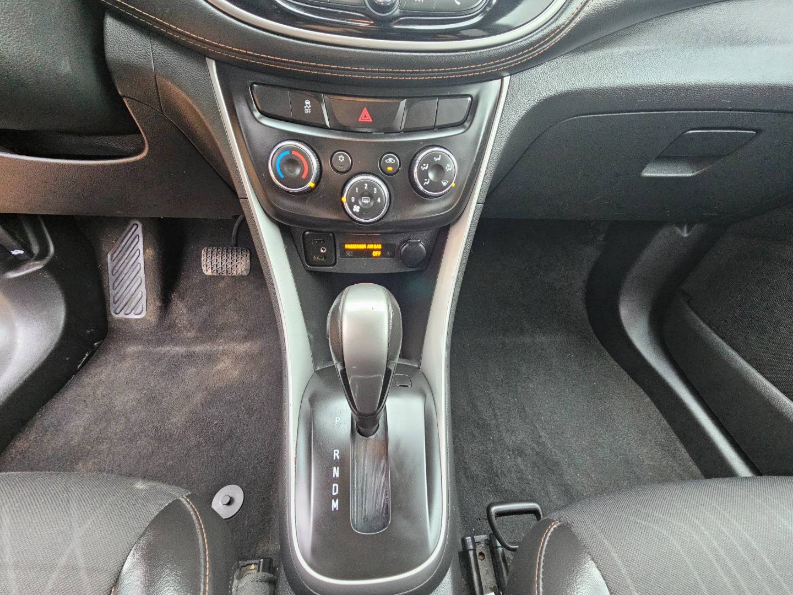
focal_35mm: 13
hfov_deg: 106.2
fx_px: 298
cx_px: 396
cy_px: 298
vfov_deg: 89.9
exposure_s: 1/70.8
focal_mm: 2.2
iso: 400
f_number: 2.2
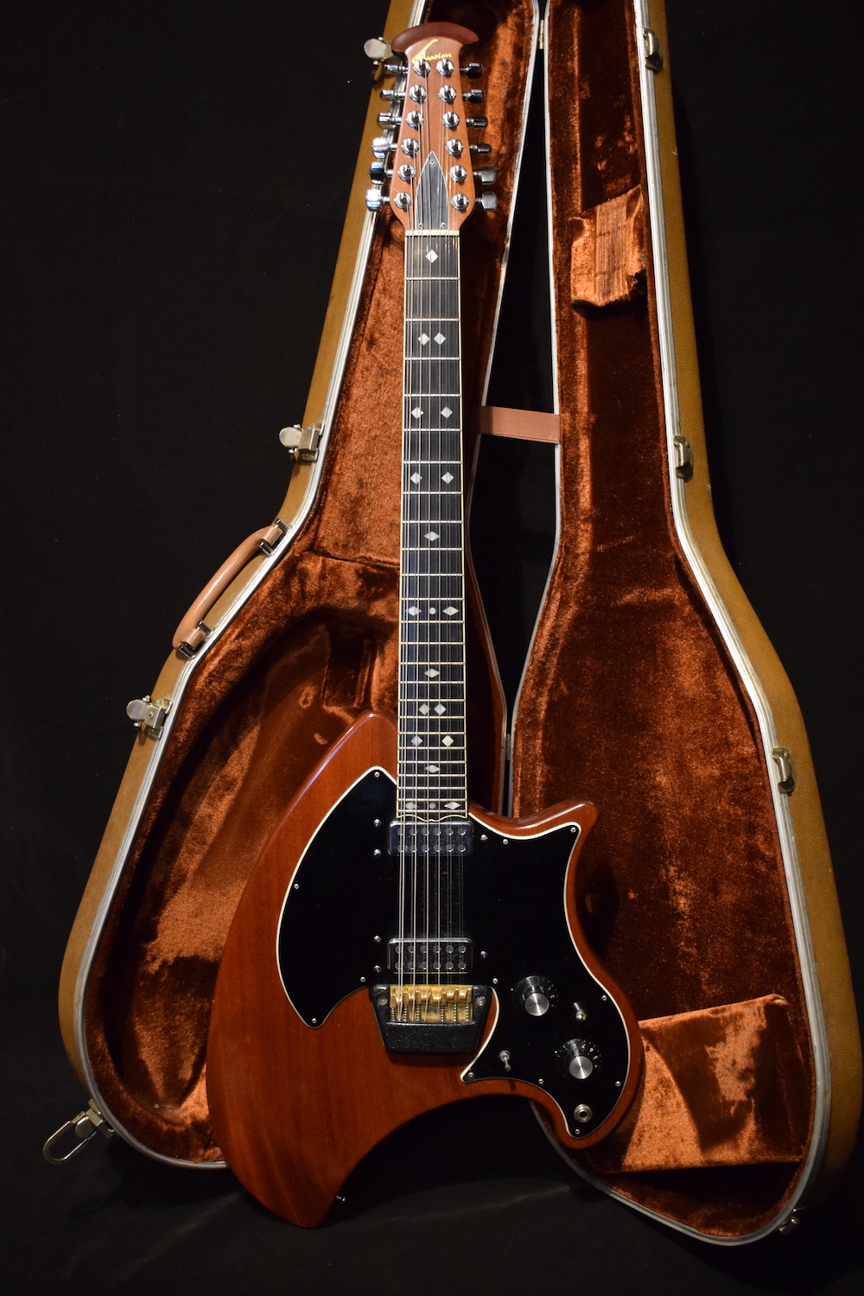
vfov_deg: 47.9
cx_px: 432
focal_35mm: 40
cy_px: 648
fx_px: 1458
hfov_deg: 33.0
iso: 3200
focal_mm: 27
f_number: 4
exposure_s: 1/30
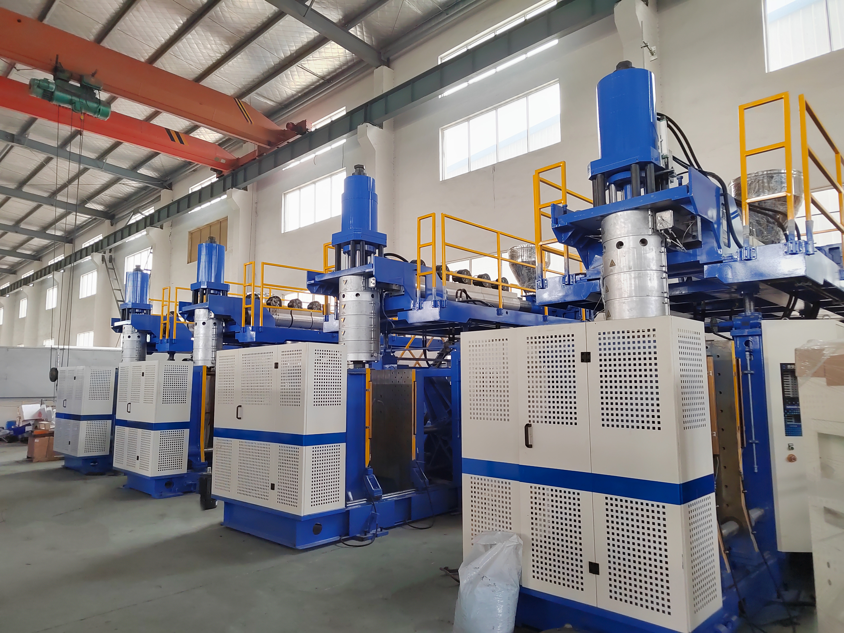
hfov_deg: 73.9
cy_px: 316
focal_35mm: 23
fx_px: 561
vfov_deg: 58.9
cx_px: 422
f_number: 1.9
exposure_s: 1/60
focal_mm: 5.52
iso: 669
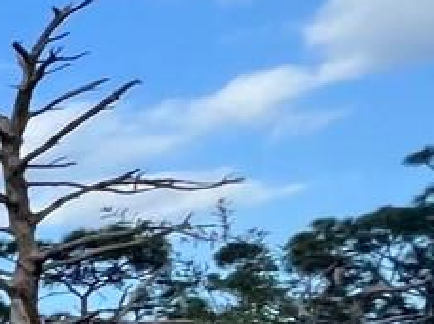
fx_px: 1139
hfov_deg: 9.8
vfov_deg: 15.6
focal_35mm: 91
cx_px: -1052
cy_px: 392
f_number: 1.8
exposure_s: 1/1292
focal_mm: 1.57
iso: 32
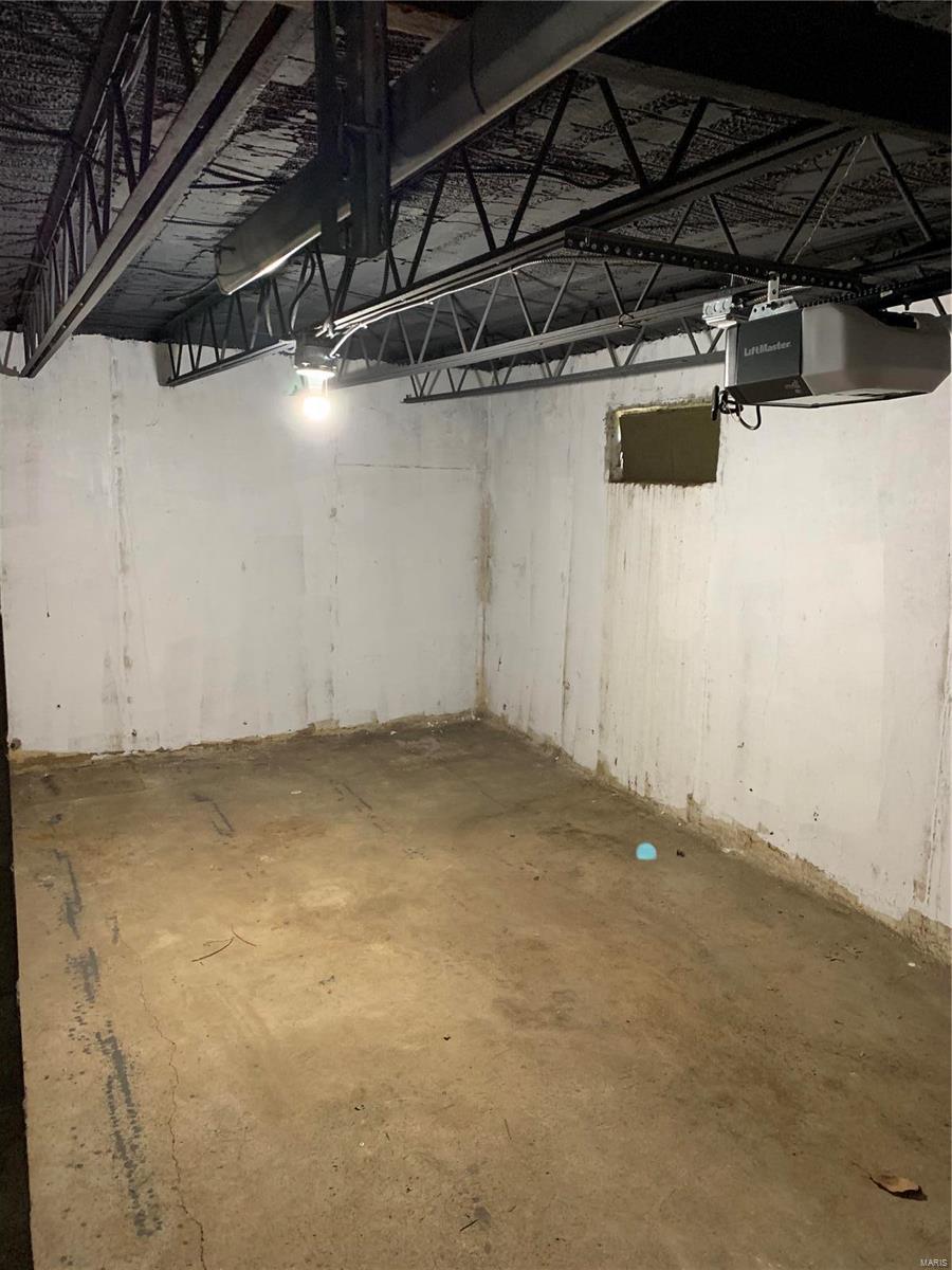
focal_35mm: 26
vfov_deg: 67.3
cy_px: 635
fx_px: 953
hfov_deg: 53.1
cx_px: 476
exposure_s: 1/30
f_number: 1.8
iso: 500
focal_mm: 4.25
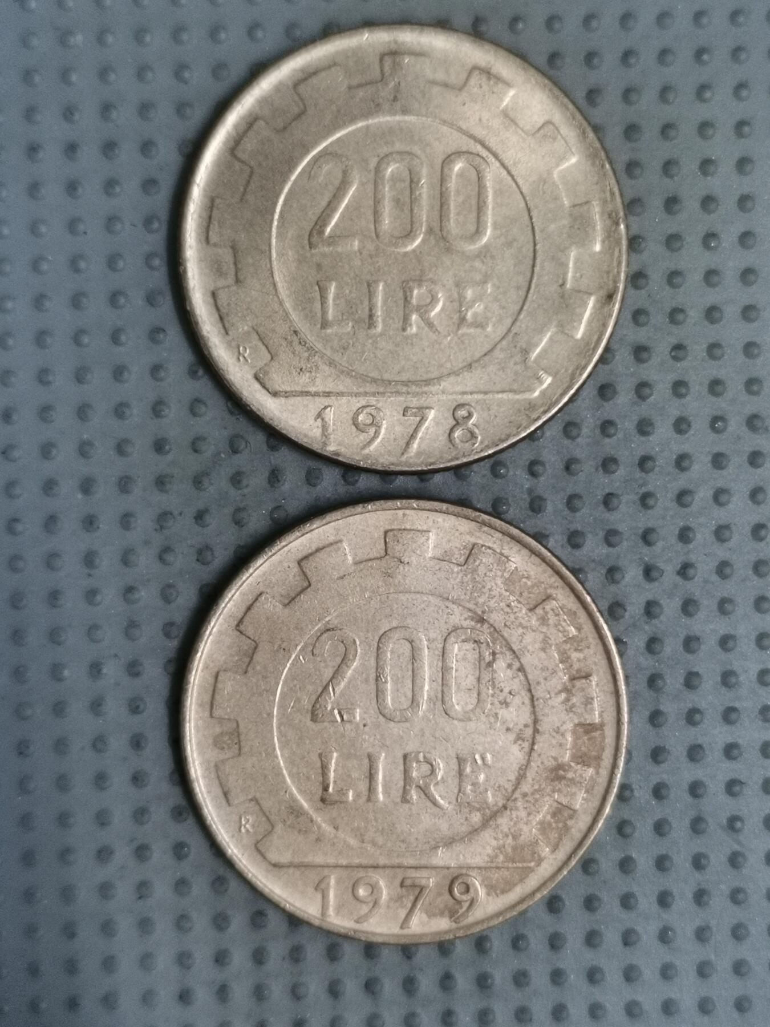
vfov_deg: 36.8
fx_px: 1542
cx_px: 385
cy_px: 514
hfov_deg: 28.0
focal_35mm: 52
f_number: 1.8
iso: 400
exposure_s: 1/30
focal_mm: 4.75
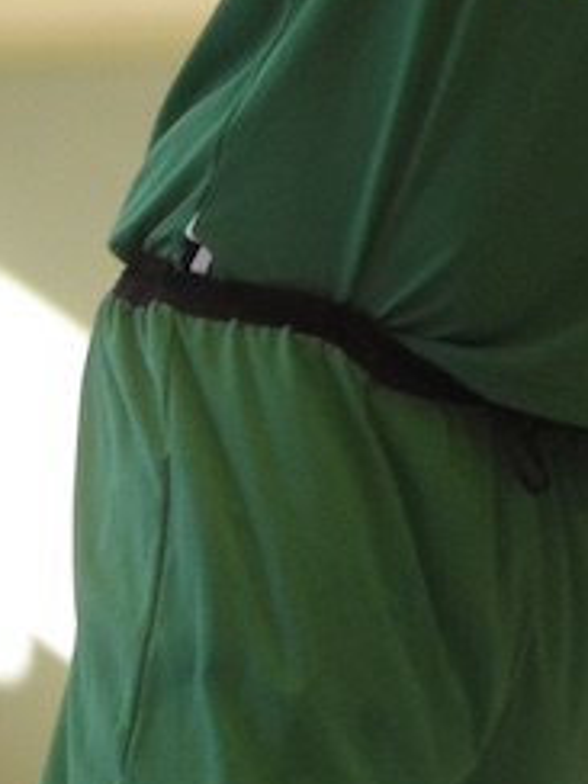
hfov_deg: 2.1
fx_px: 15899
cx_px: 725
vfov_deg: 2.8
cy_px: -453
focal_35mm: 702
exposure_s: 1/1000
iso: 3200
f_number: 2.8
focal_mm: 116
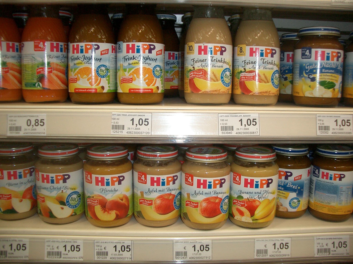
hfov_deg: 52.6
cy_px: 132
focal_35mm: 35
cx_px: 176
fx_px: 357
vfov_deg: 40.7
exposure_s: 1/40
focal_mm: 5.8
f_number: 2.6
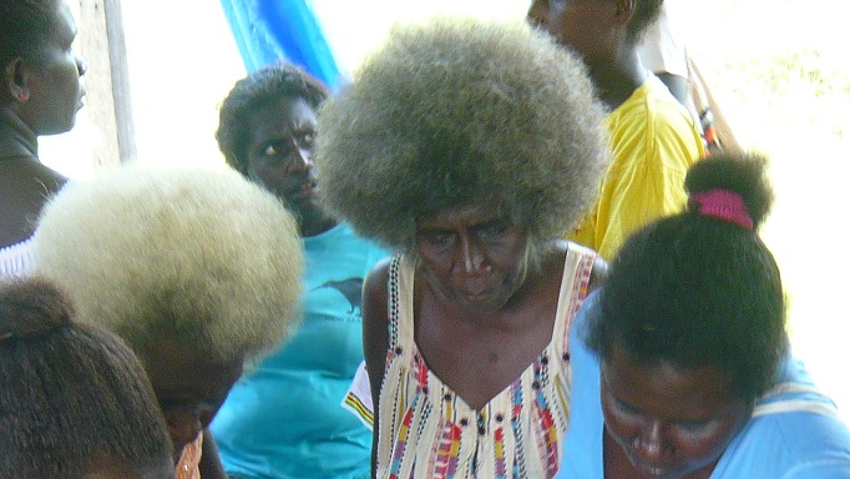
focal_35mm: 73
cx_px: 531
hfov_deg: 28.9
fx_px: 1646
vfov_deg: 15.5
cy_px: 676
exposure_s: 1/40
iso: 100
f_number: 2.8
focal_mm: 4.6
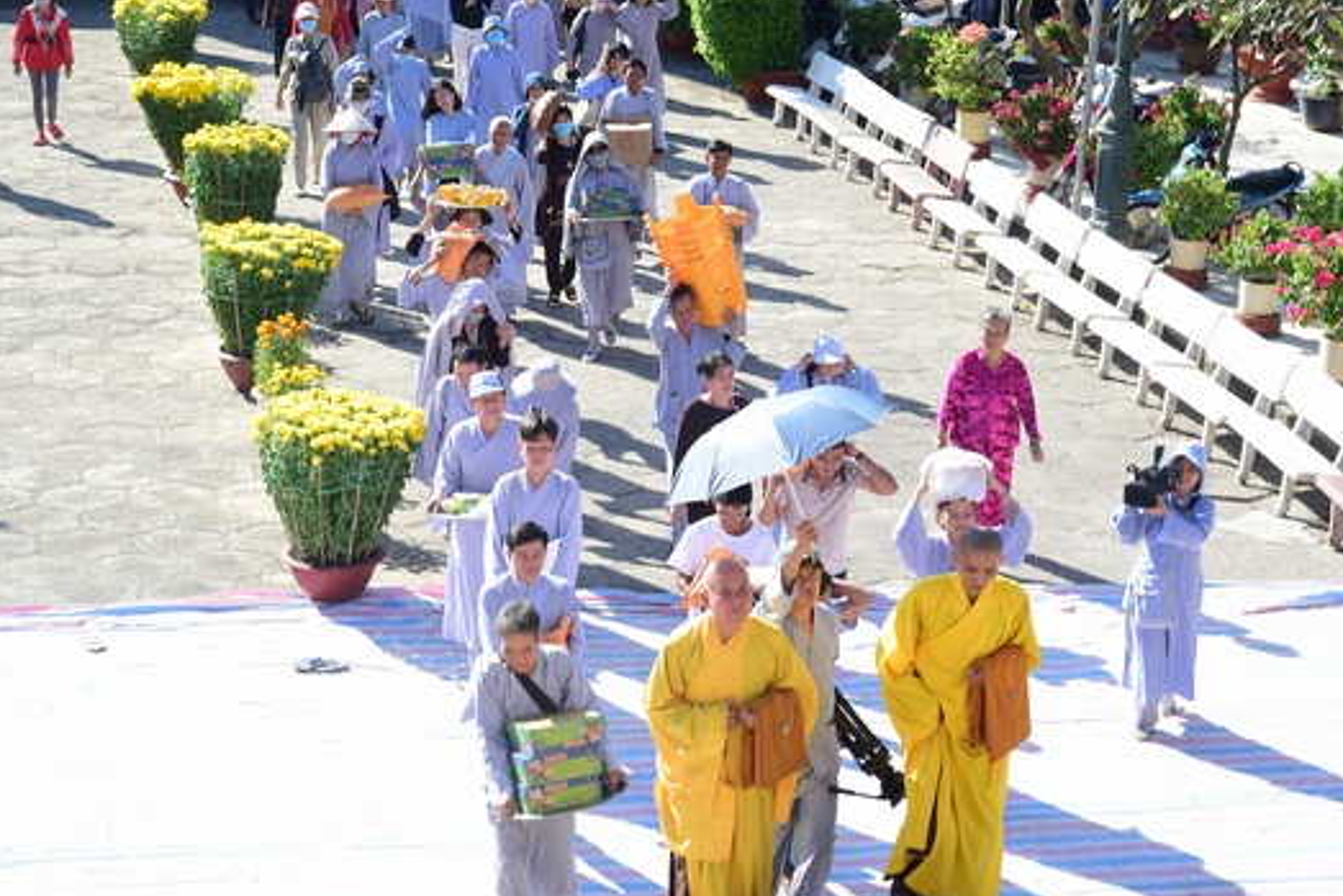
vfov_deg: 16.7
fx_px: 3060
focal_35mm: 82
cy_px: 393
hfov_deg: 24.8
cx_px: 704
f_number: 10
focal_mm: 66
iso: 200
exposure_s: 1/100
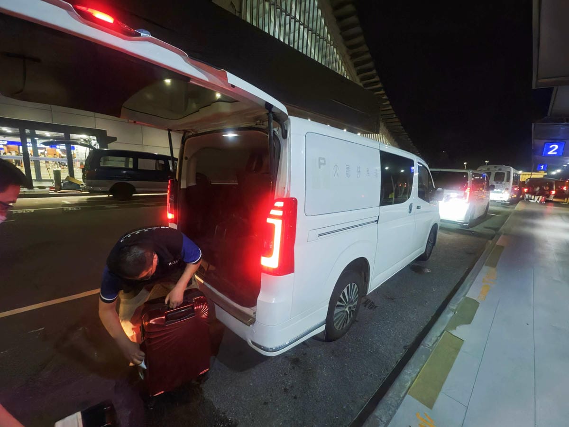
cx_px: 284
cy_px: 214
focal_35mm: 12
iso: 1000
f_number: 1.8
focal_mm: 2.03
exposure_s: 1/122
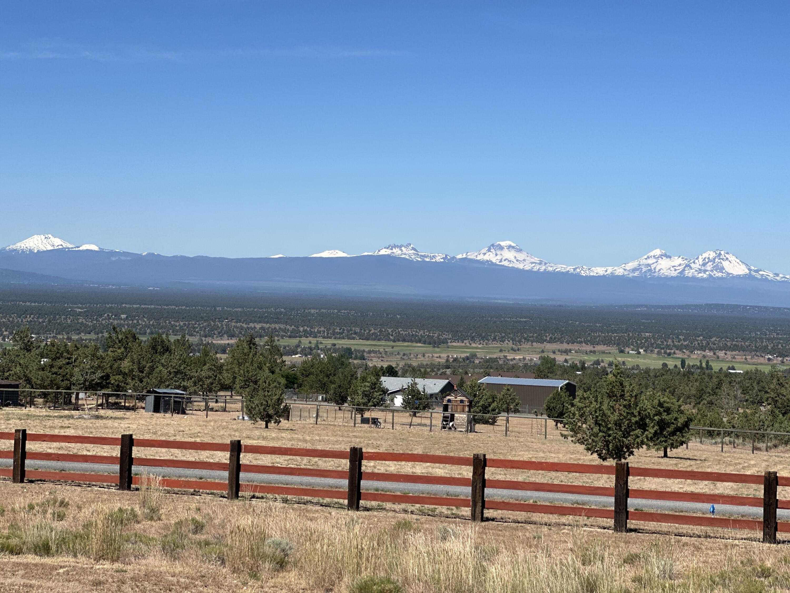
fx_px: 1757
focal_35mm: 77
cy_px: 296
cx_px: 395
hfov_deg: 25.3
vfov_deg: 19.1
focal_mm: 9
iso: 32
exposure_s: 1/1119
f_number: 2.8
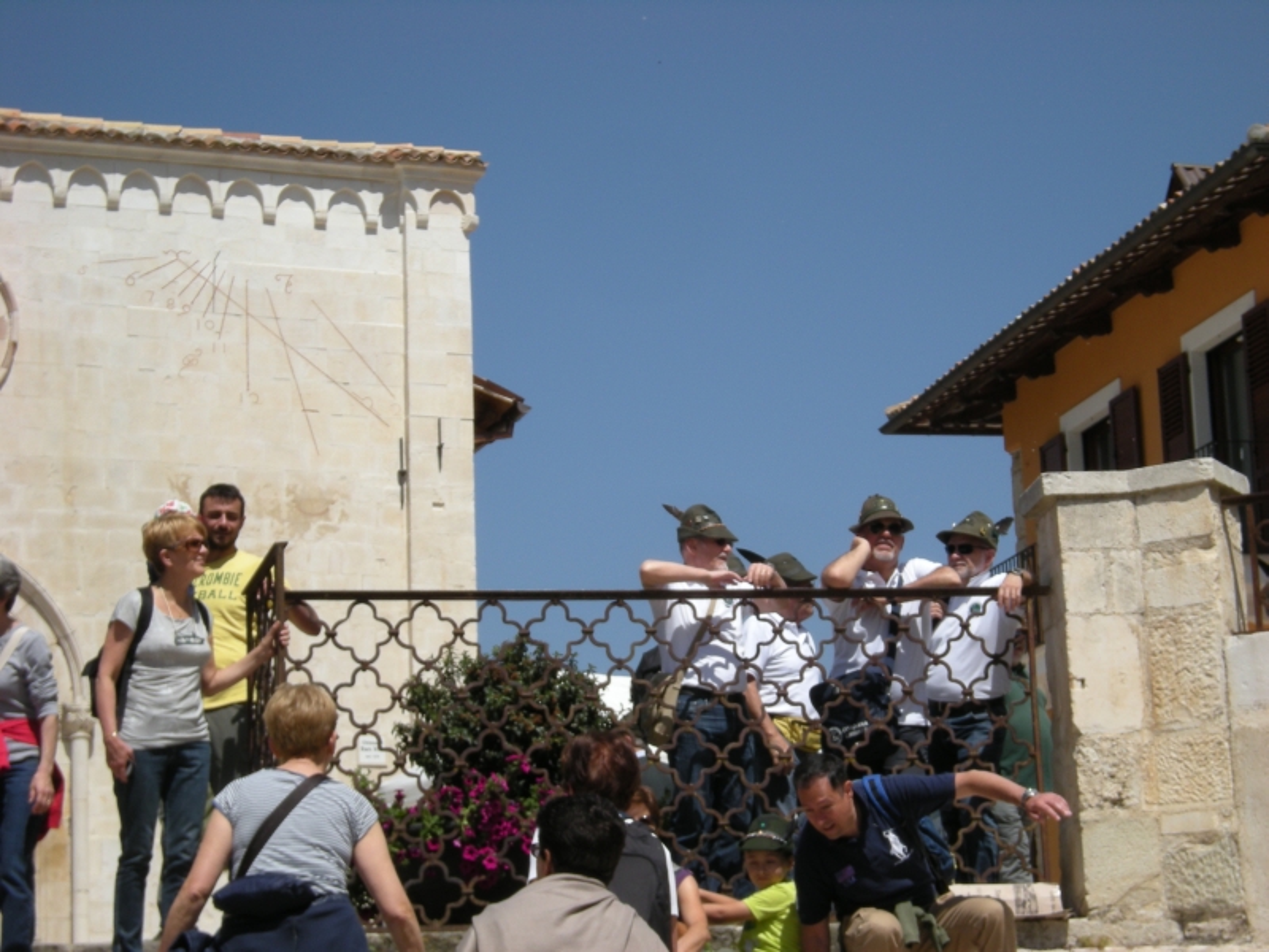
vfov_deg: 14.5
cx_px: 634
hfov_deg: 19.3
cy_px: 476
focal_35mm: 102
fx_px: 3739
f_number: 5.6
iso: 64
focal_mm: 17
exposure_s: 1/468
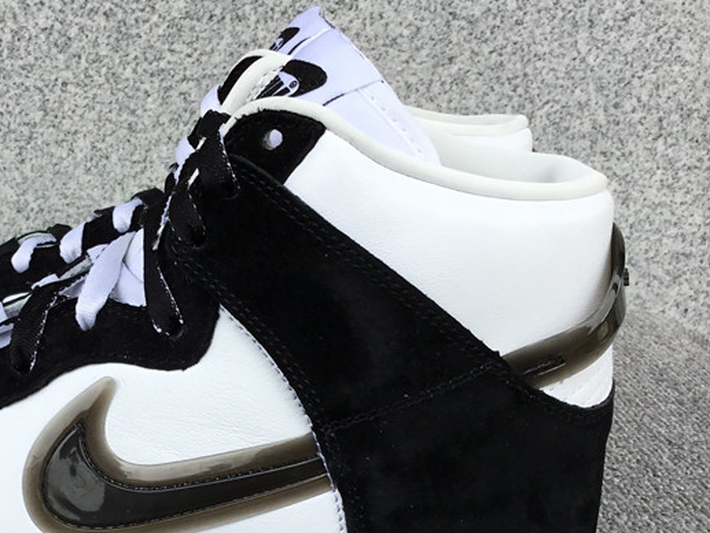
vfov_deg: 26.9
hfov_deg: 34.6
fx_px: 1108
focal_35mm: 54
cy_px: 354
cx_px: 162
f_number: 2.4
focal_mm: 3.3
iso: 25
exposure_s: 1/256
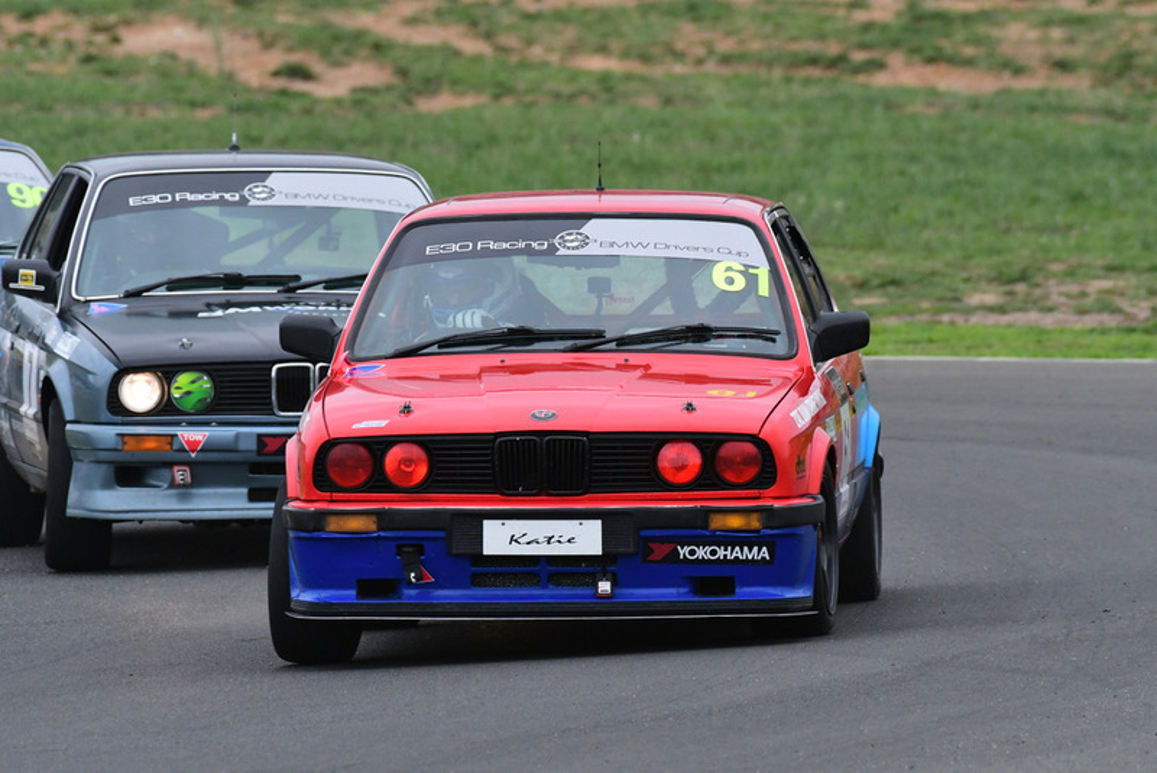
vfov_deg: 1.9
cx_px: 578
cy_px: 386
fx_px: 23147
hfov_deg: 2.9
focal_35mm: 720
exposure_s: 1/640
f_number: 9
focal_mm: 480
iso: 2000
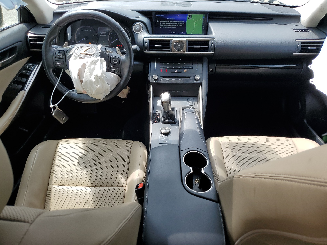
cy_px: 122
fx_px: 246
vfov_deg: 53.1
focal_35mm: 26
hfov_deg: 67.3
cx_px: 164
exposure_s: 1/769
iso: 50
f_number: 1.5
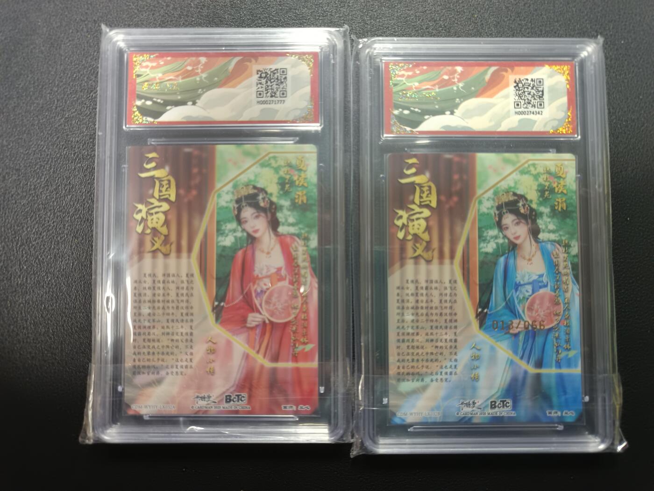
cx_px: 327
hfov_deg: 71.6
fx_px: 453
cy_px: 246
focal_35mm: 24
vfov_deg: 56.8
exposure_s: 1/25
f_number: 1.7
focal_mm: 5.31
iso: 968
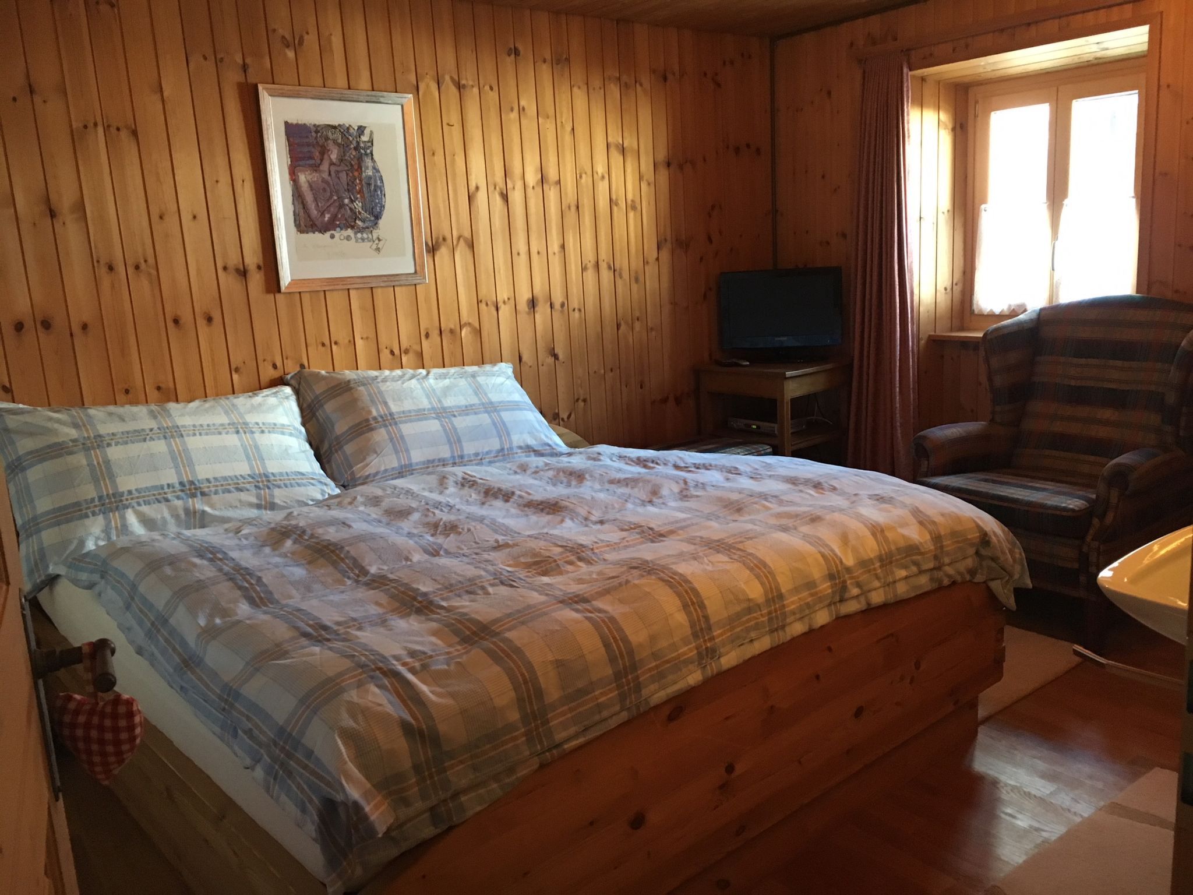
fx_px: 999
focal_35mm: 29
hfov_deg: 61.7
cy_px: 448
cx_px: 596
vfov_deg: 48.2
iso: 250
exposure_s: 1/33
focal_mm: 4.15
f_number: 2.2
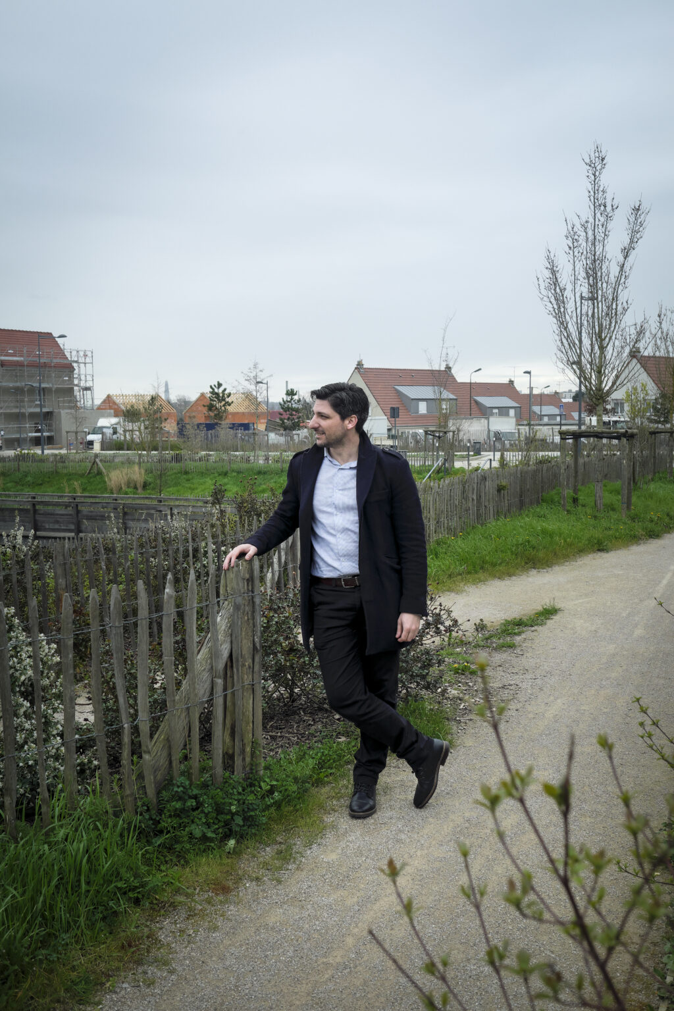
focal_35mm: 35
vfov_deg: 54.4
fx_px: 983
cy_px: 506
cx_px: 337
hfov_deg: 37.9
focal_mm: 23
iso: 400
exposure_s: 1/680
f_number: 5.6
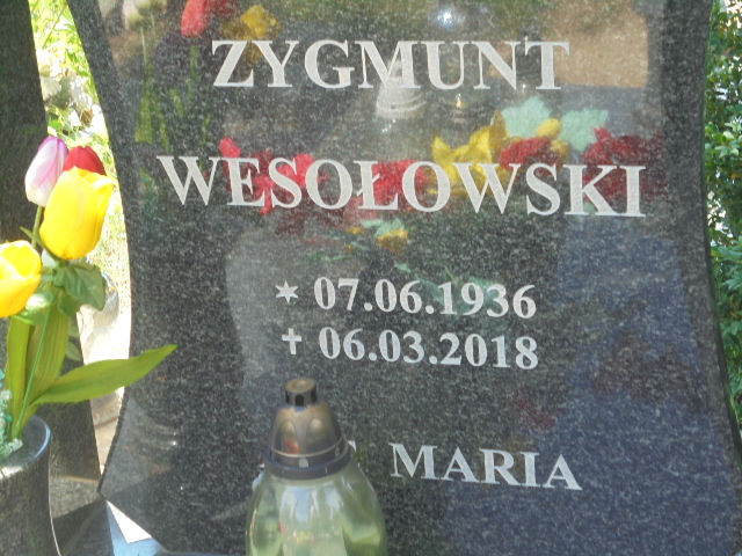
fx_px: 1779
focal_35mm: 83
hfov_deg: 23.6
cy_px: 278
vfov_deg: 17.8
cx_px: 371
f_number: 6.7
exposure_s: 1/30
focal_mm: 14.9
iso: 100
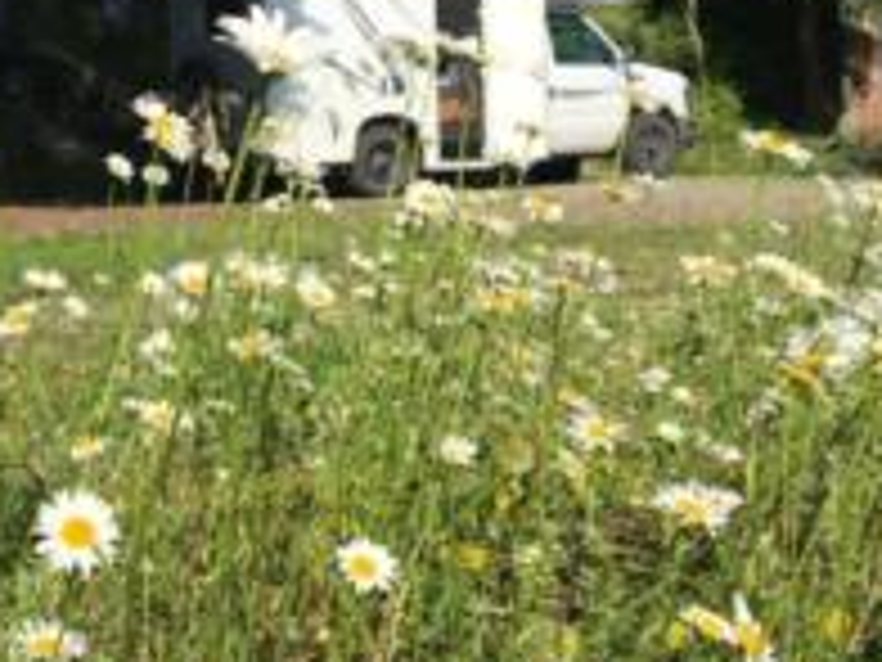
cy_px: 200
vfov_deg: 19.8
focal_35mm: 74
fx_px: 1885
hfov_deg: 26.2
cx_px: 288
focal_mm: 4.15
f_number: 2.2
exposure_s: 1/2262
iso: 25
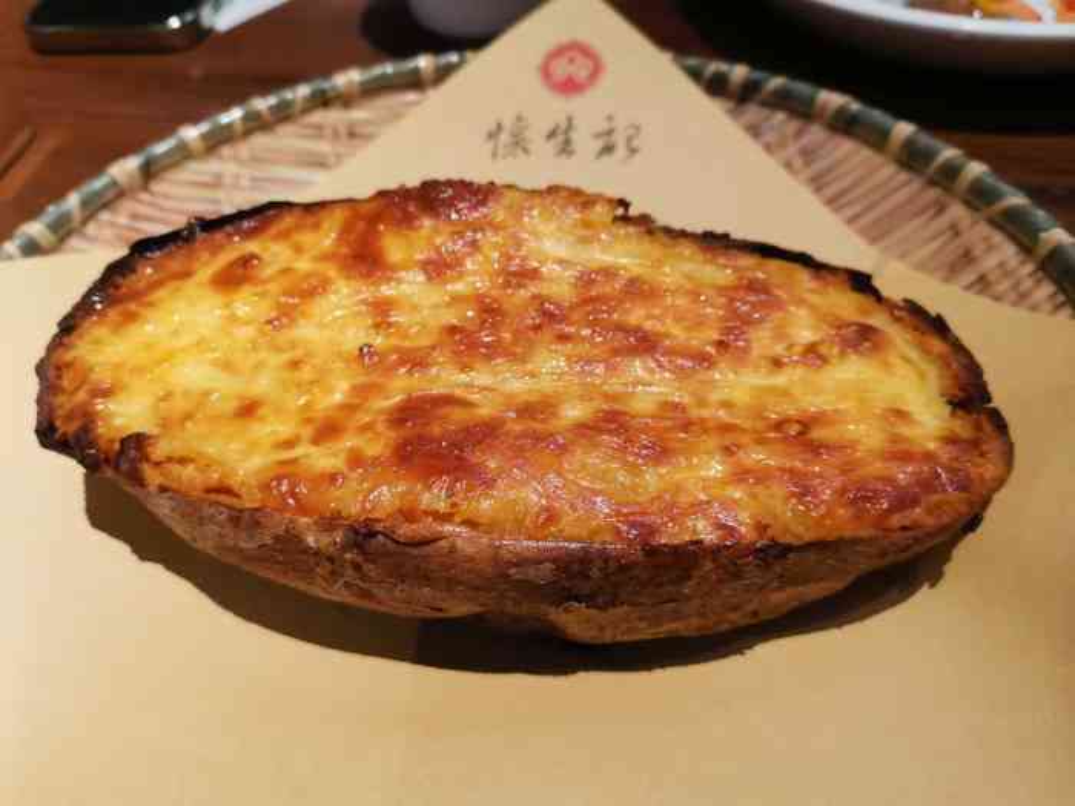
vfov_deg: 53.1
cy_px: 403
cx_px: 538
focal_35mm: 26
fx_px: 807
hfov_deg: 67.3
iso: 320
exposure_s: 1/100
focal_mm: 4.75
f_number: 1.8
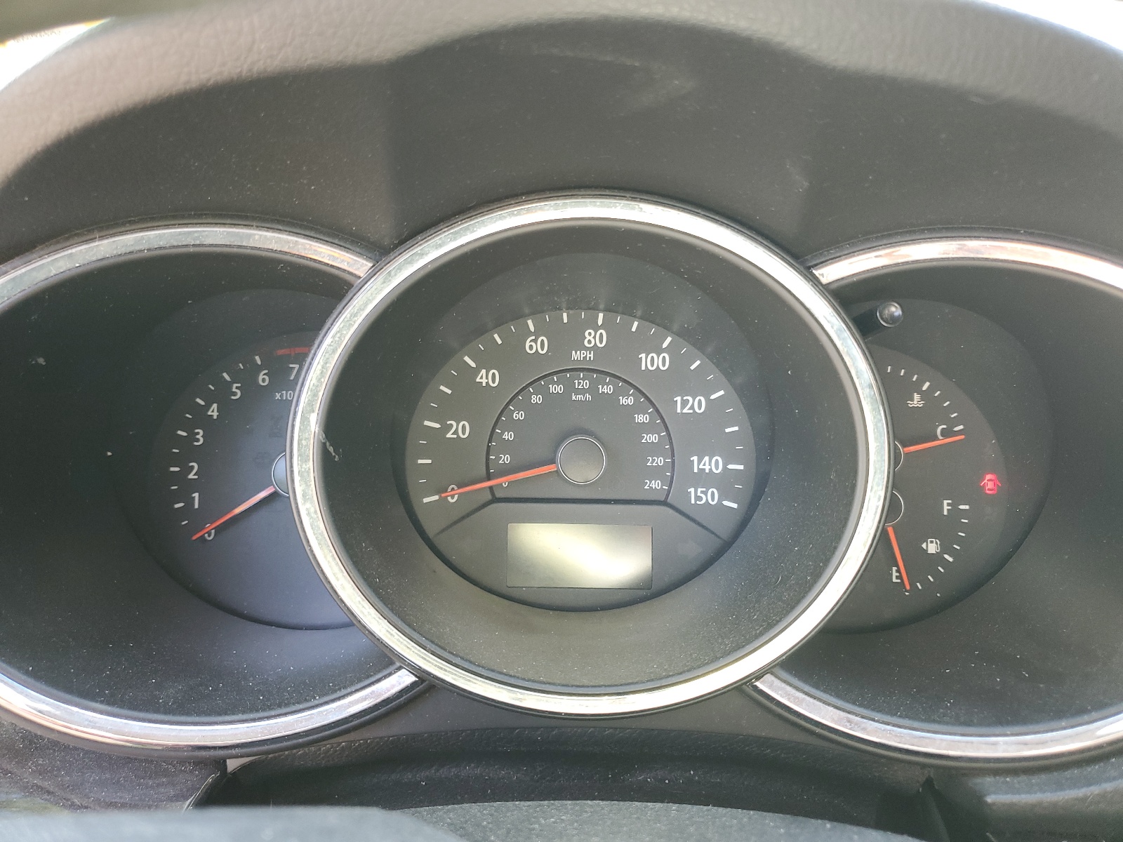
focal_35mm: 26
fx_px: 843
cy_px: 421
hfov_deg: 67.3
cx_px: 562
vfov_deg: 53.1
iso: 77
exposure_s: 1/60.2
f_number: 1.5
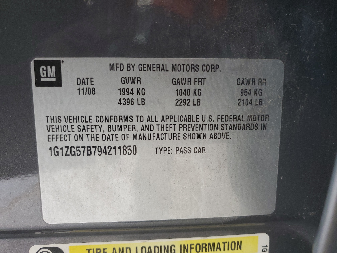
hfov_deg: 67.3
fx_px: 253
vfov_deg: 53.1
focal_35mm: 26
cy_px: 126
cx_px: 168
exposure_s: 1/60.2
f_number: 1.5
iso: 130
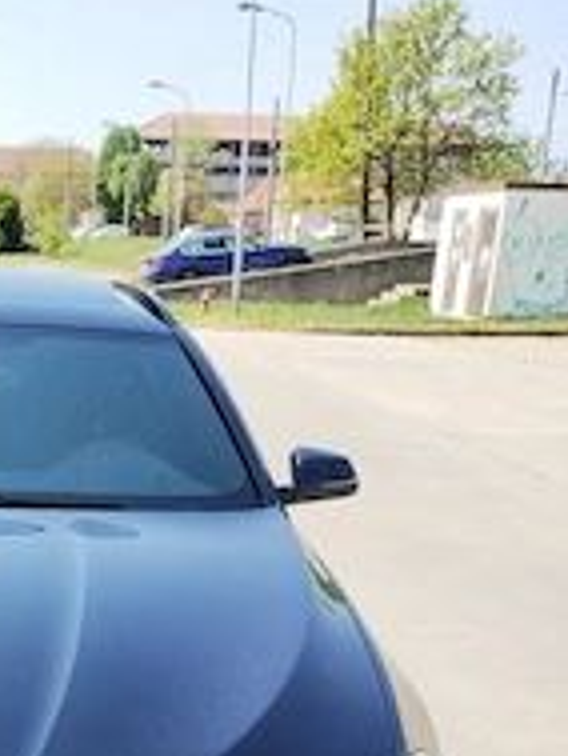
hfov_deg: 23.6
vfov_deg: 30.5
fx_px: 1289
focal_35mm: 59
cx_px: -28
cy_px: 744
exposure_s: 1/370
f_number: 1.8
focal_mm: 4.27
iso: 100
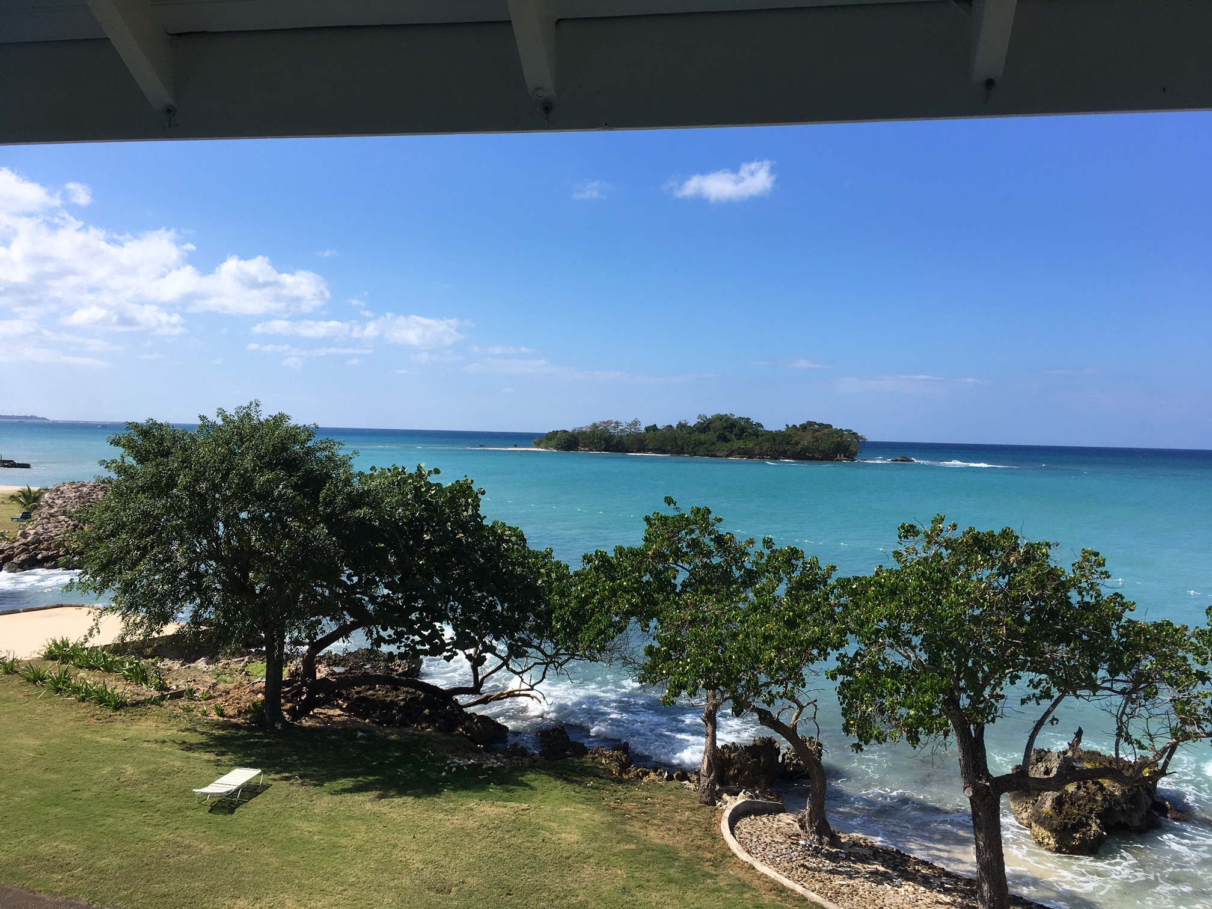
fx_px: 1015
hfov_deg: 61.7
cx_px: 606
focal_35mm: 29
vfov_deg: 48.2
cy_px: 454
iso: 25
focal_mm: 4.15
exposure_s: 1/1876
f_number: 2.2
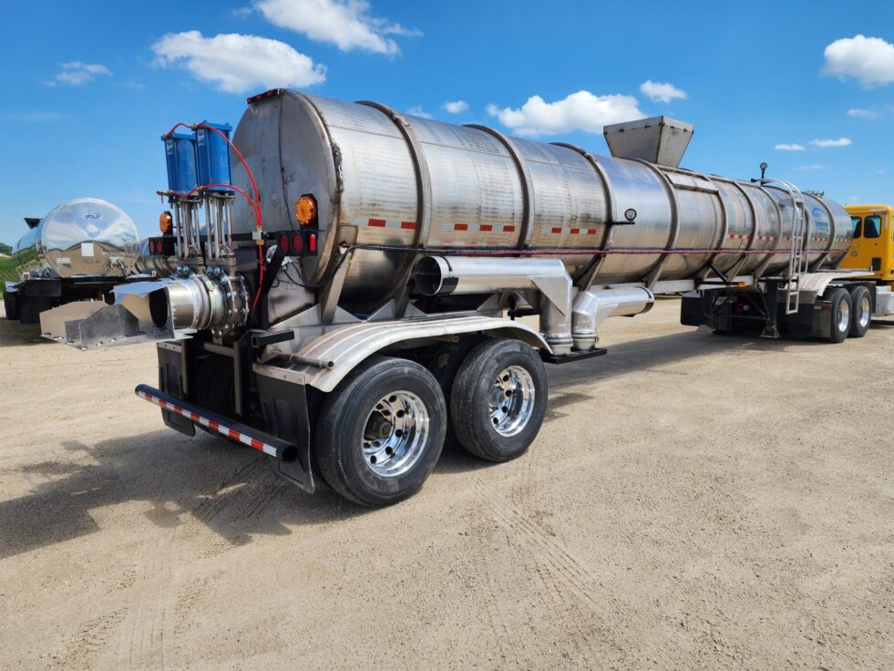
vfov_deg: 56.8
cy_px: 328
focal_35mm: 24
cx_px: 453
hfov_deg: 71.6
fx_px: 620
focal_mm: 6.4
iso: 12
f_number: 1.8
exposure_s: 1/1038
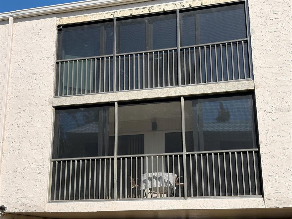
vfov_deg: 28.0
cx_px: 146
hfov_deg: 36.8
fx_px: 439
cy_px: 110
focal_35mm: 52
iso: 32
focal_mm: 5.96
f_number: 1.6
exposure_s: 1/3125
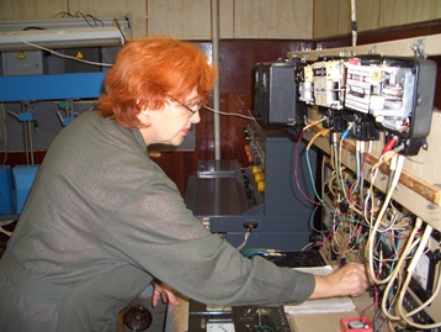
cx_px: 220
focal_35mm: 35
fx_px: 446
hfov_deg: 52.6
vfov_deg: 40.7
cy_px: 166
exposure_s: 1/60
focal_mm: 5.8
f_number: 2.6
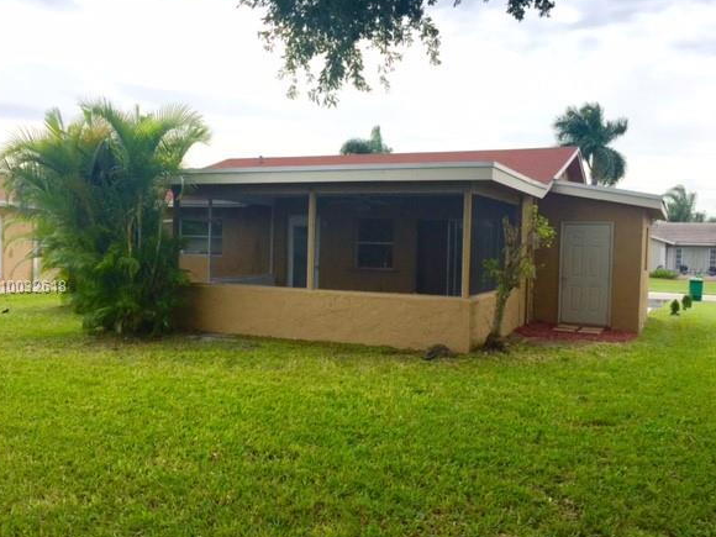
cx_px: 380
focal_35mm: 32
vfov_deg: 44.1
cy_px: 288
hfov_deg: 56.8
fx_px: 662
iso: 32
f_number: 2.2
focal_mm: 4.15
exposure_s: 1/1980
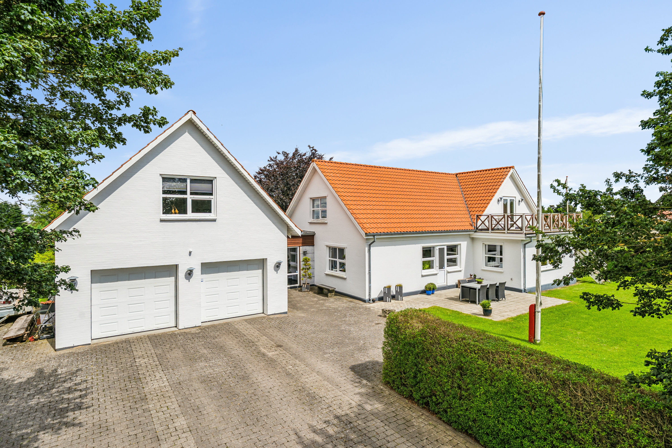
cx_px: 336
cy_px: 224
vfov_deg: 63.2
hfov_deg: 85.4
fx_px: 364
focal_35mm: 20
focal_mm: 19.5
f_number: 8
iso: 200
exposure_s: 1/800
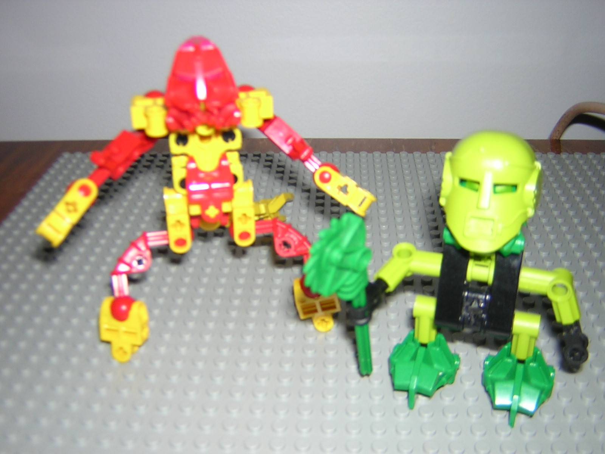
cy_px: 227
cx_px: 302
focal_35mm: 36
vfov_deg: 39.7
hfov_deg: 51.4
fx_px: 629
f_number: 2.6
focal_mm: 4.7
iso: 100
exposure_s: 1/60.1
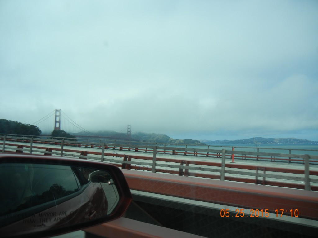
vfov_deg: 46.8
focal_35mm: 30
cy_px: 119
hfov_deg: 60.0
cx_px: 159
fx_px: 276
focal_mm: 5.4
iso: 160
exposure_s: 1/473
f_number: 7
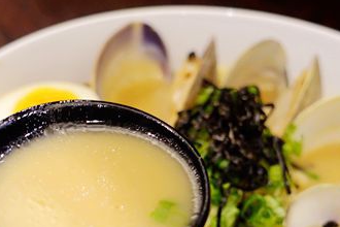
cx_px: 193
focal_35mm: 67
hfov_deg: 30.0
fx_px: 633
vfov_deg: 20.1
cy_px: 184
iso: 800
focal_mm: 12.64
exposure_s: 1/25
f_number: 2.8
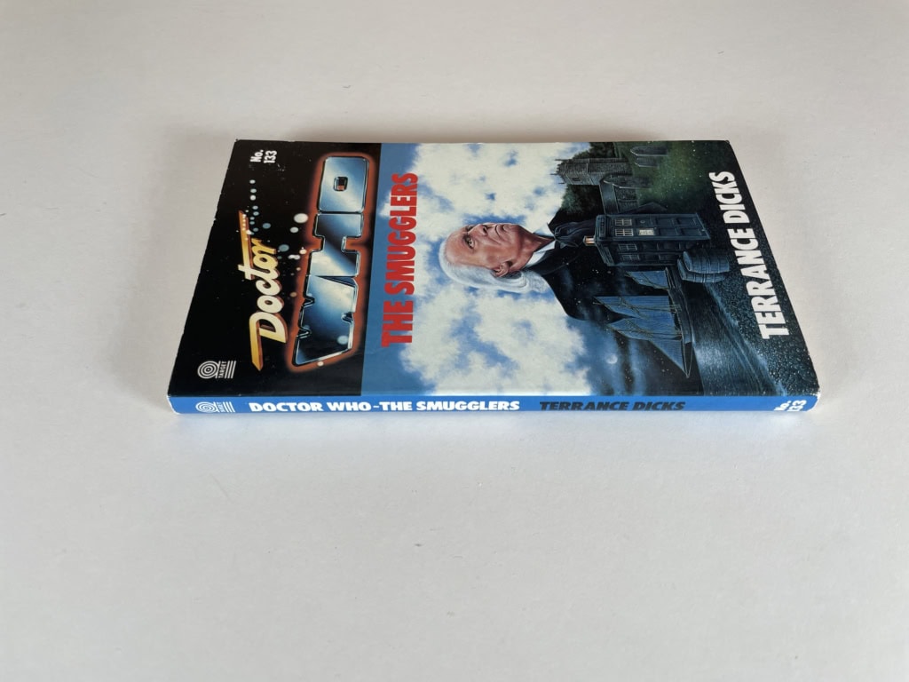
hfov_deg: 67.3
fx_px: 683
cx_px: 454
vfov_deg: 53.1
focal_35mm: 26
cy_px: 341
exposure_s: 1/121
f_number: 1.6
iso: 64
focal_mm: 4.2
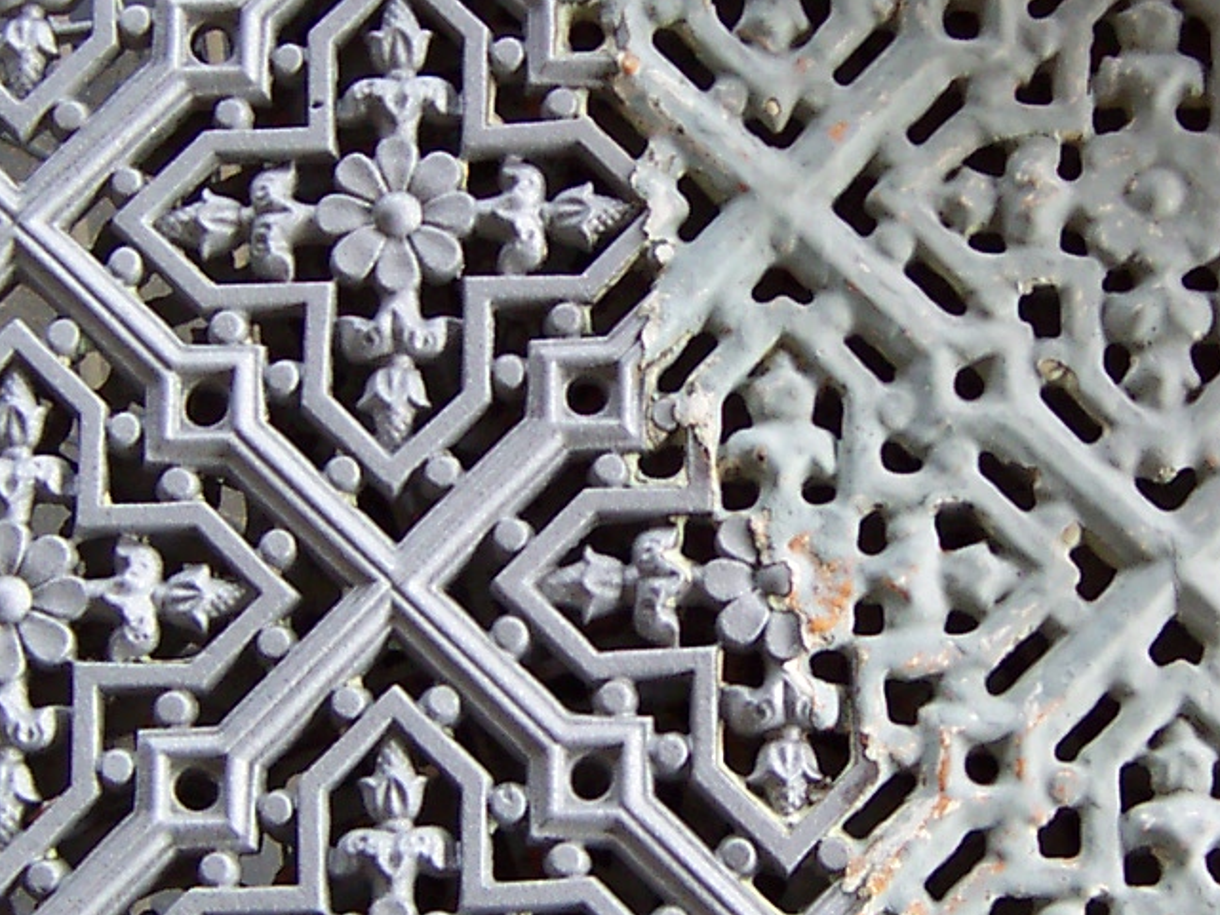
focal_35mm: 93
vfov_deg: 15.9
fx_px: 3278
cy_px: 464
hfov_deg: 20.9
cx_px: 950
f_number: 2.8
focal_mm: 5.6
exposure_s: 1/90
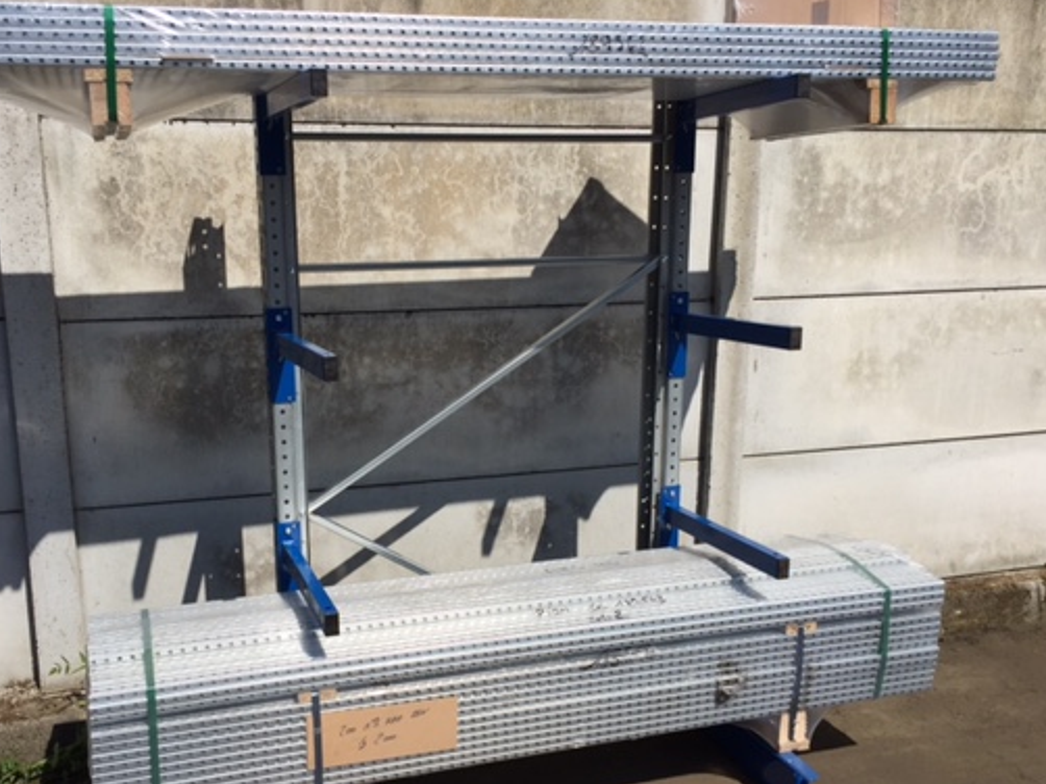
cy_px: 457
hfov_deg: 50.1
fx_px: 1118
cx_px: 467
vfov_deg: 38.5
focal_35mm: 37
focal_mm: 4.15
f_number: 2.2
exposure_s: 1/3049
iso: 32
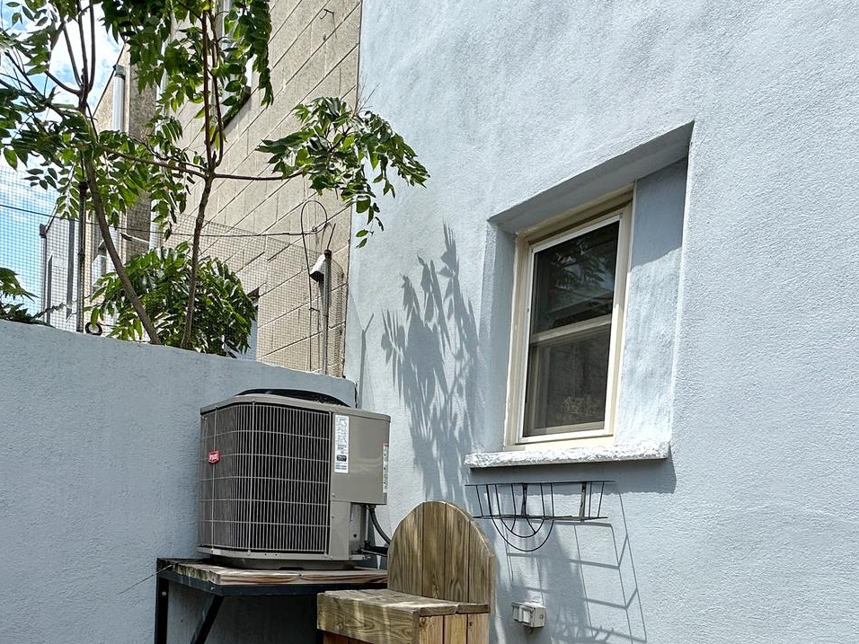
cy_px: 570
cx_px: 476
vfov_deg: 43.1
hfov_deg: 59.8
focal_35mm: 30
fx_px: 744
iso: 40
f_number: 2.2
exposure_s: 1/1247
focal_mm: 2.22
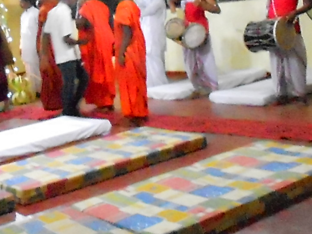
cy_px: 41
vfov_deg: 24.0
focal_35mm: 60
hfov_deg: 31.2
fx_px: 541
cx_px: 55
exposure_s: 1/20
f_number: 3.2
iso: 3200
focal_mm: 4.6
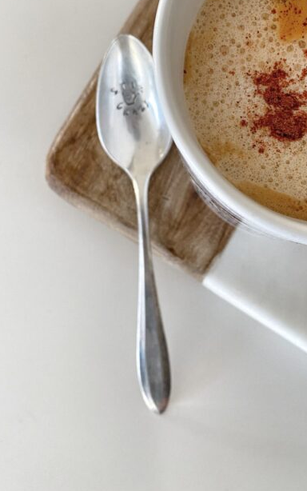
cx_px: 196
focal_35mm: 44
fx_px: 589
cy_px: 175
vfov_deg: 44.8
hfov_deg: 29.1
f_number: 1.8
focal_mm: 4.25
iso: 125
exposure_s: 1/60
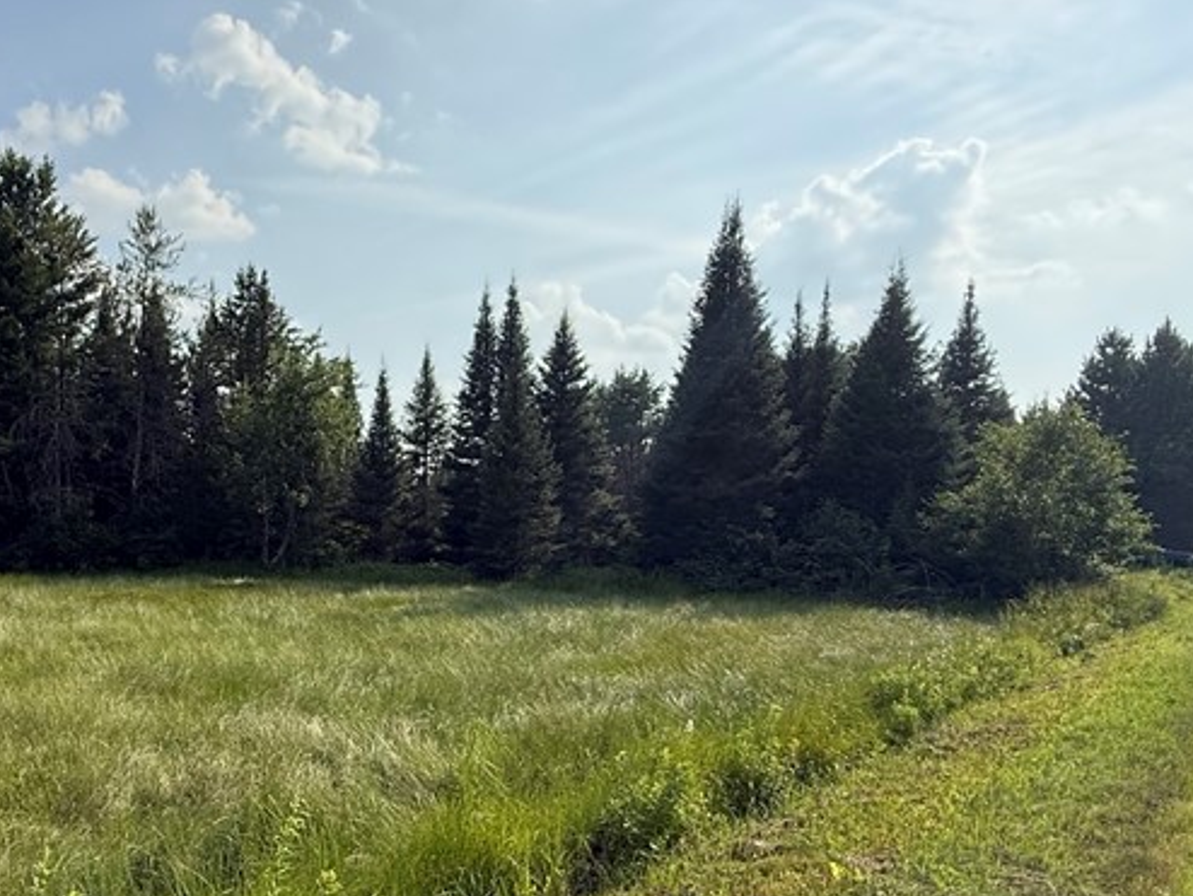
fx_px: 1000
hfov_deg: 57.2
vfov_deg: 47.7
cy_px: 575
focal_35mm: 29
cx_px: 241
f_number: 2.2
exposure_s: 1/2237
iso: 64
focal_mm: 2.22
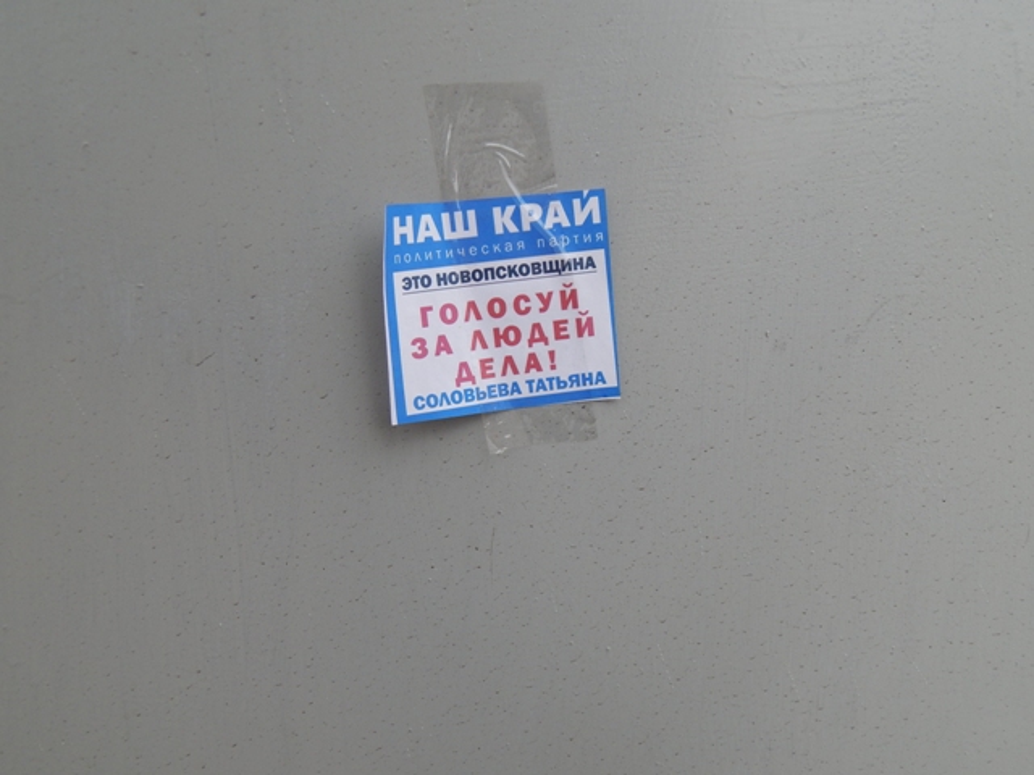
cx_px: 517
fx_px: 926
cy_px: 388
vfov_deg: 45.4
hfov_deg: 58.4
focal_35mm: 31
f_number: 3.2
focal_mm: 5.6
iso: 125
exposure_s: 1/30
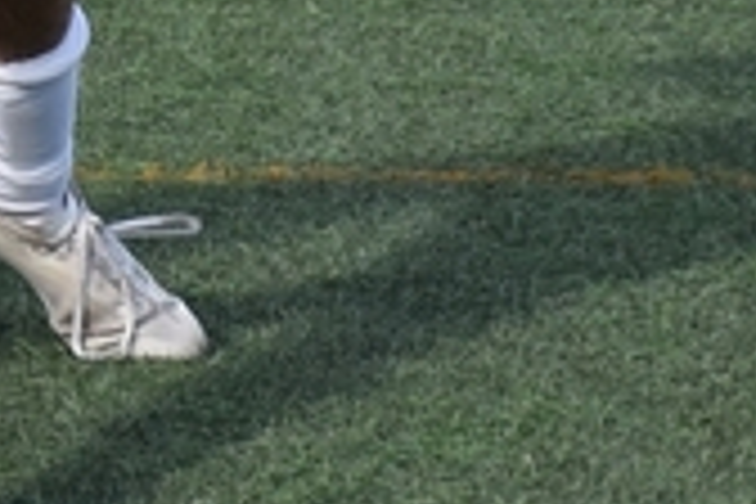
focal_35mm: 685
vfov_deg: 2.0
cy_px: -626
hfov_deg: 3.0
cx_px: -486
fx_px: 14377
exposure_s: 1/1000
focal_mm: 85
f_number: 5.3
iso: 400
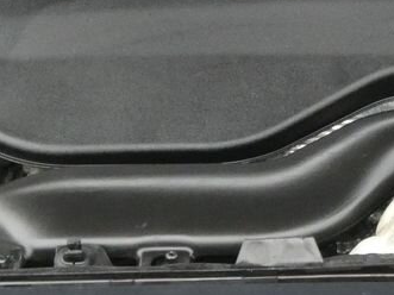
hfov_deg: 19.7
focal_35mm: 99
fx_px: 1126
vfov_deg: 14.6
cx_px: 304
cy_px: -32
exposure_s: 1/80
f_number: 5.6
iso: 1000
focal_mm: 5.8
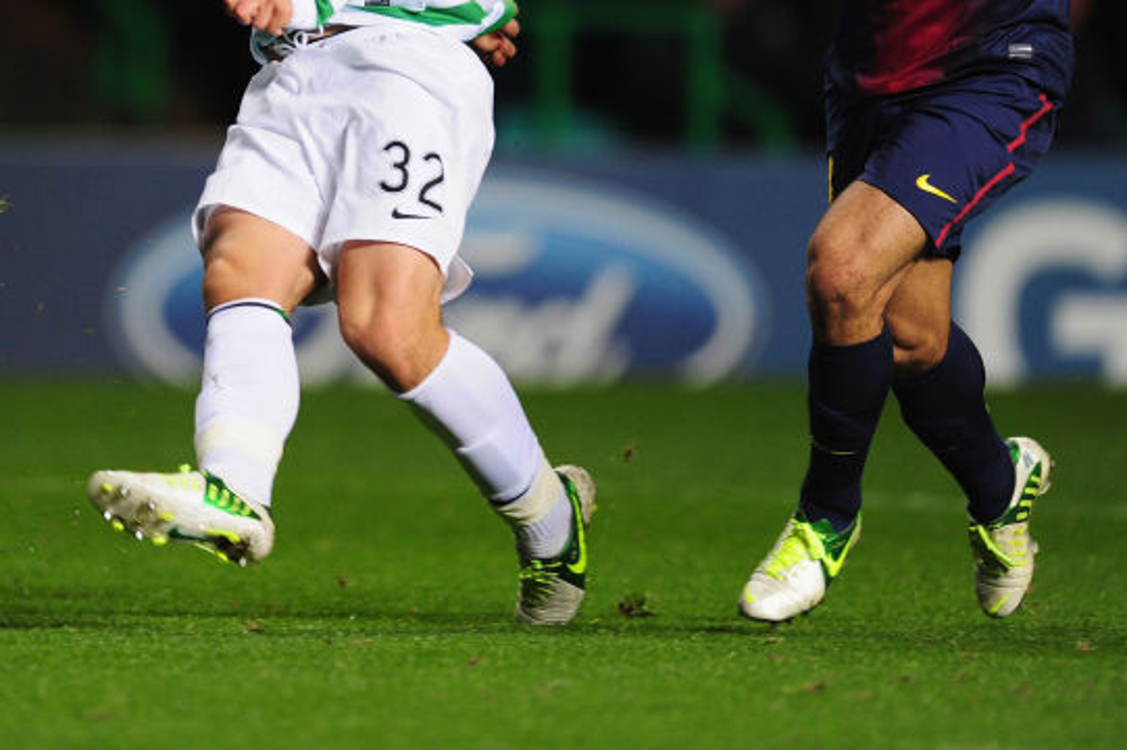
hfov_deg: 2.7
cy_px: 109
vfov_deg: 1.8
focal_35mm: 757
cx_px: 298
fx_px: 23683
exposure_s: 1/1000
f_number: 2.8
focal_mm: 400
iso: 2000
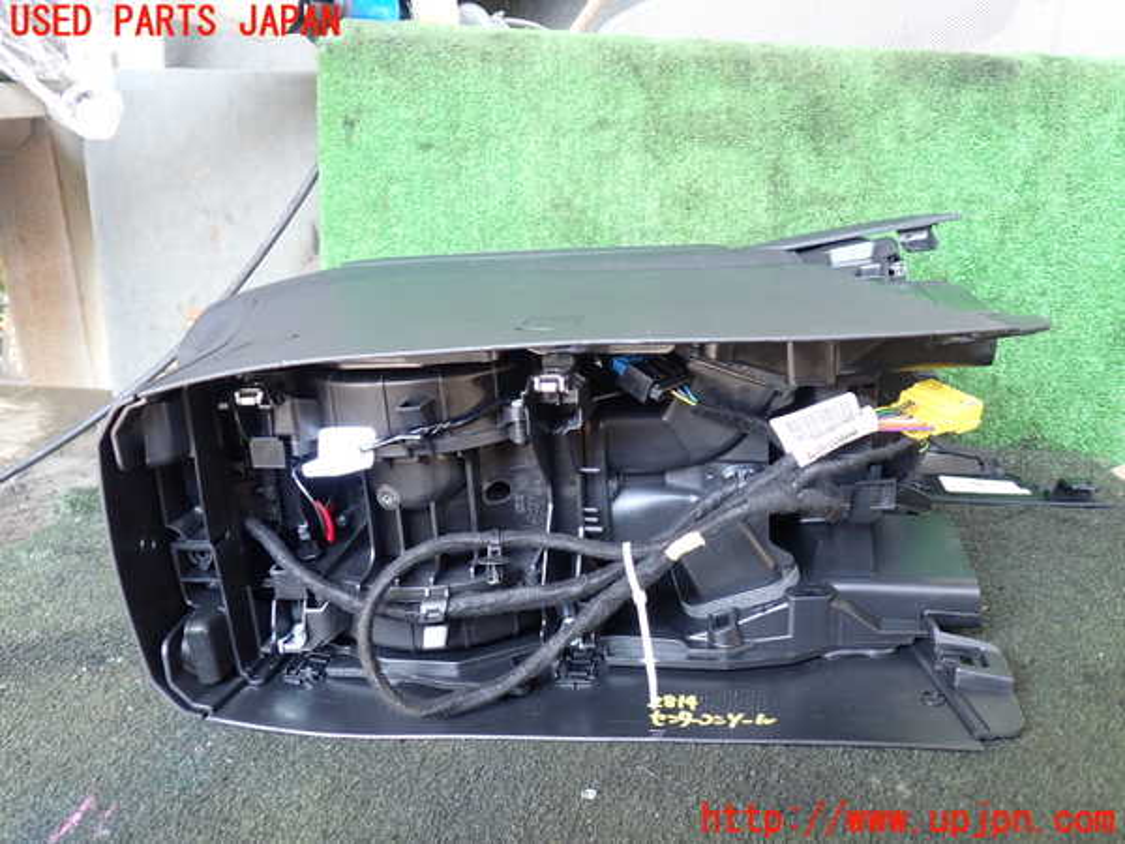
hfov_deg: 60.0
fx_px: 975
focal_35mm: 30
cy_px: 422
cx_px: 562
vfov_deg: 46.8
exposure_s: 1/40
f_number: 2.3
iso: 200
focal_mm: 5.4
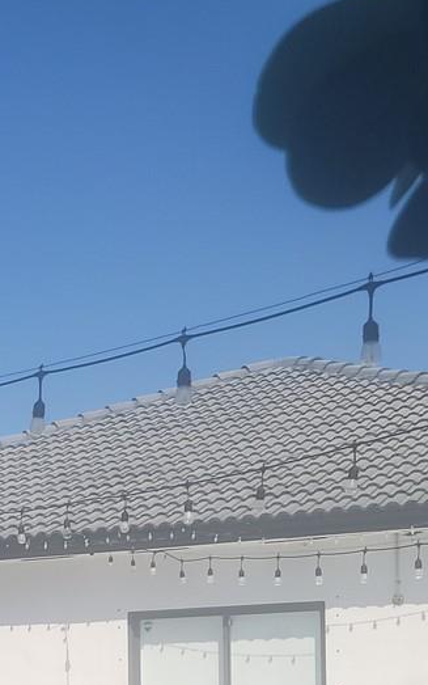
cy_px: 713
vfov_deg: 24.2
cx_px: -136
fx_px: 1511
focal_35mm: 81
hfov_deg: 15.3
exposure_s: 1/1318
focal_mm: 7
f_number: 1.8
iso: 20
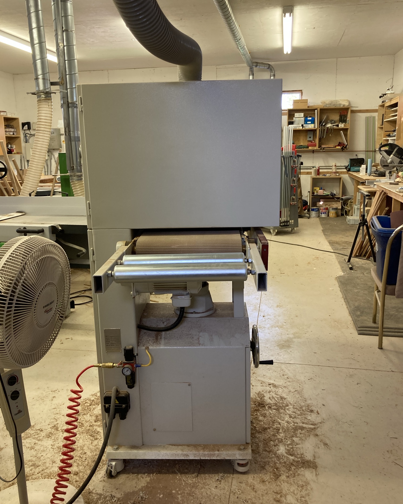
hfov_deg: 48.5
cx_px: 199
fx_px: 447
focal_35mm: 30
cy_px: 246
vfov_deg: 58.8
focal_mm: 3.99
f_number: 1.8
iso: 80
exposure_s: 1/60
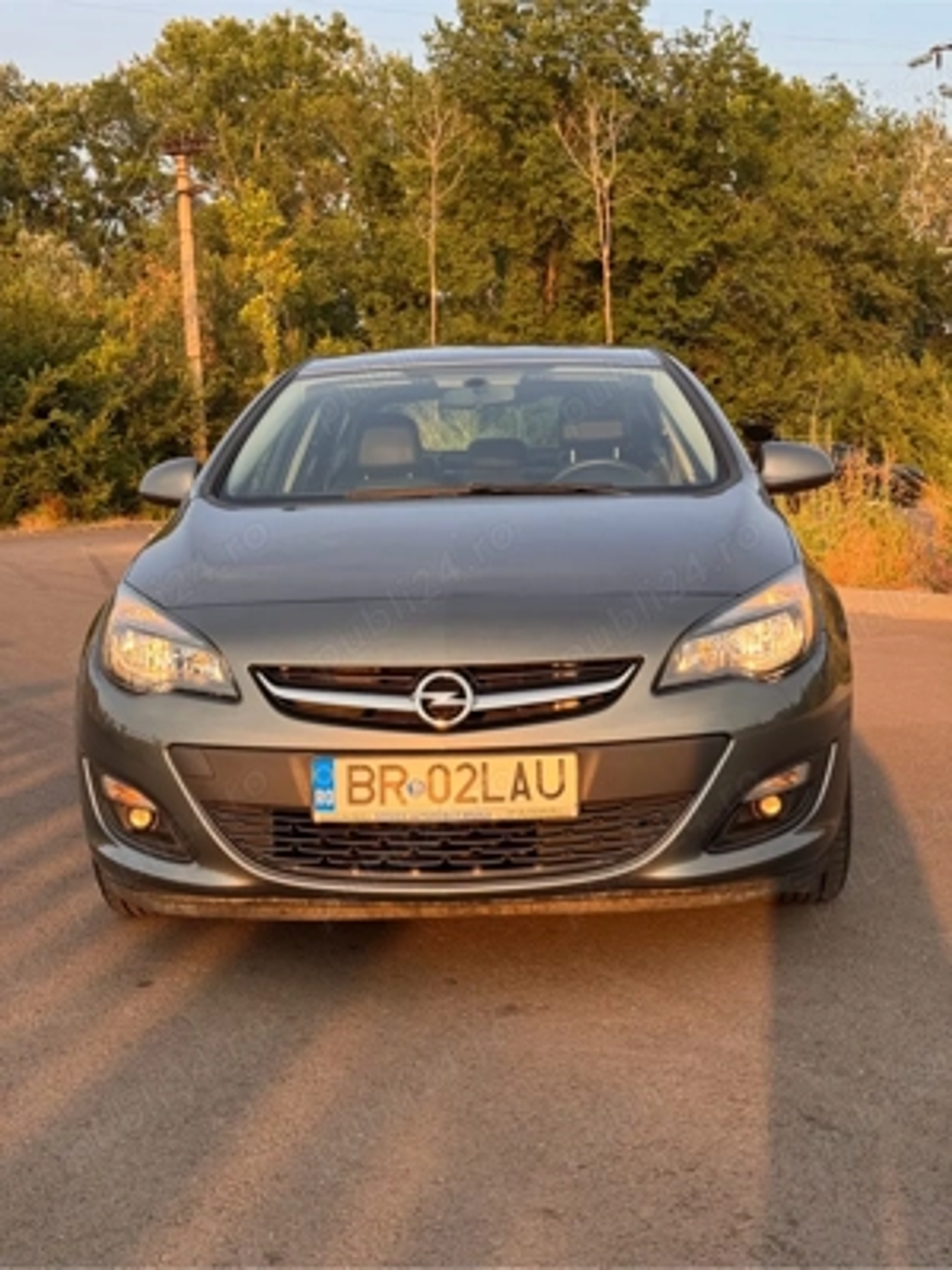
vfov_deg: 39.7
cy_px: 635
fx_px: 1760
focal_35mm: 48
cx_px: 476
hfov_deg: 30.3
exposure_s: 1/672
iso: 64
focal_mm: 6.76
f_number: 1.78
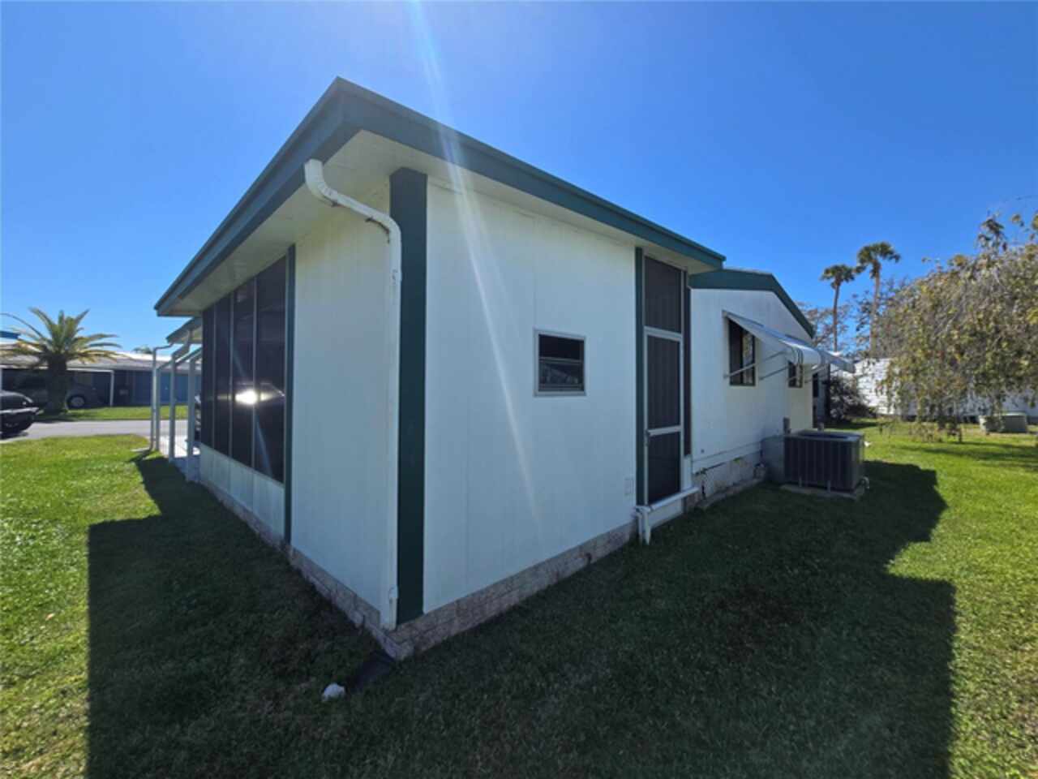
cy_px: 390
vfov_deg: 89.9
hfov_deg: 106.2
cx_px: 519
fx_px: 390
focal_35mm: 13
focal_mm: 2.2
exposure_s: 1/2000
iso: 50
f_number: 2.2
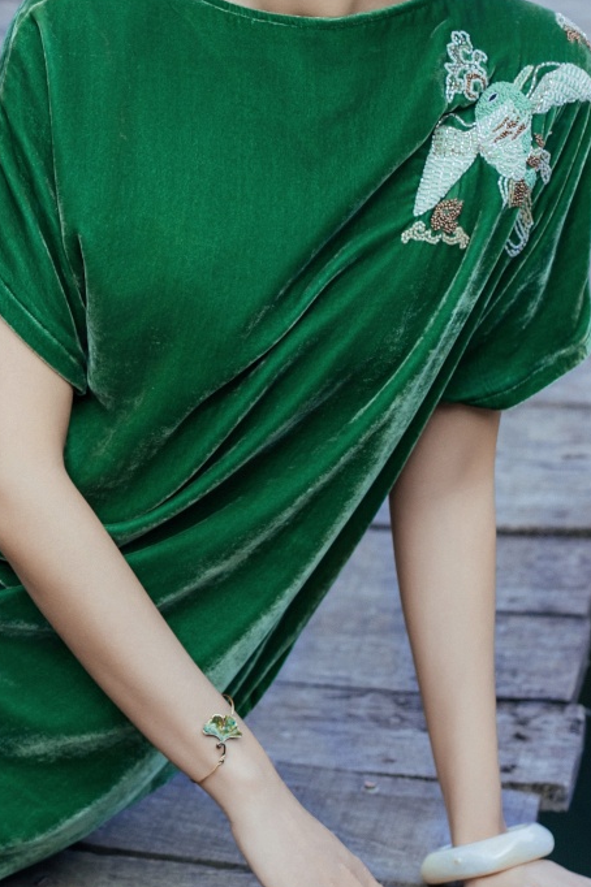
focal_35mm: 202
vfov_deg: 10.2
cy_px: 189
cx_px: 85
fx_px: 4979
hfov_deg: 6.8
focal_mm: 85
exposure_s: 1/800
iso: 640
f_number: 4
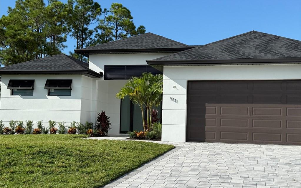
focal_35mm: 51
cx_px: 150
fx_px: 418
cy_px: 104
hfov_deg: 39.6
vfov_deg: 25.3
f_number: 1.78
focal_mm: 6.76
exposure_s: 1/7874
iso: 80
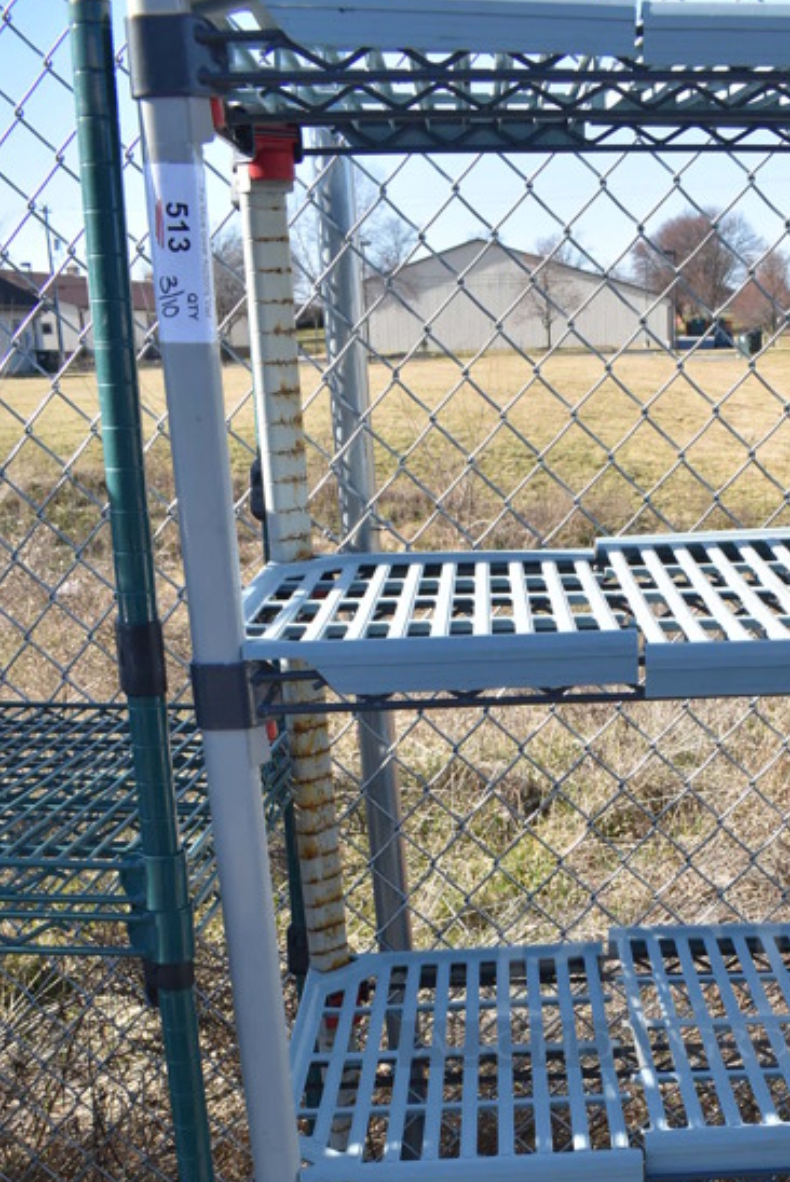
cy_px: 954
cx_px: 641
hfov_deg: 29.2
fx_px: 1479
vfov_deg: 41.6
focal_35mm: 45
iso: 200
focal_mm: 18
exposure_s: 1/250
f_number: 7.1
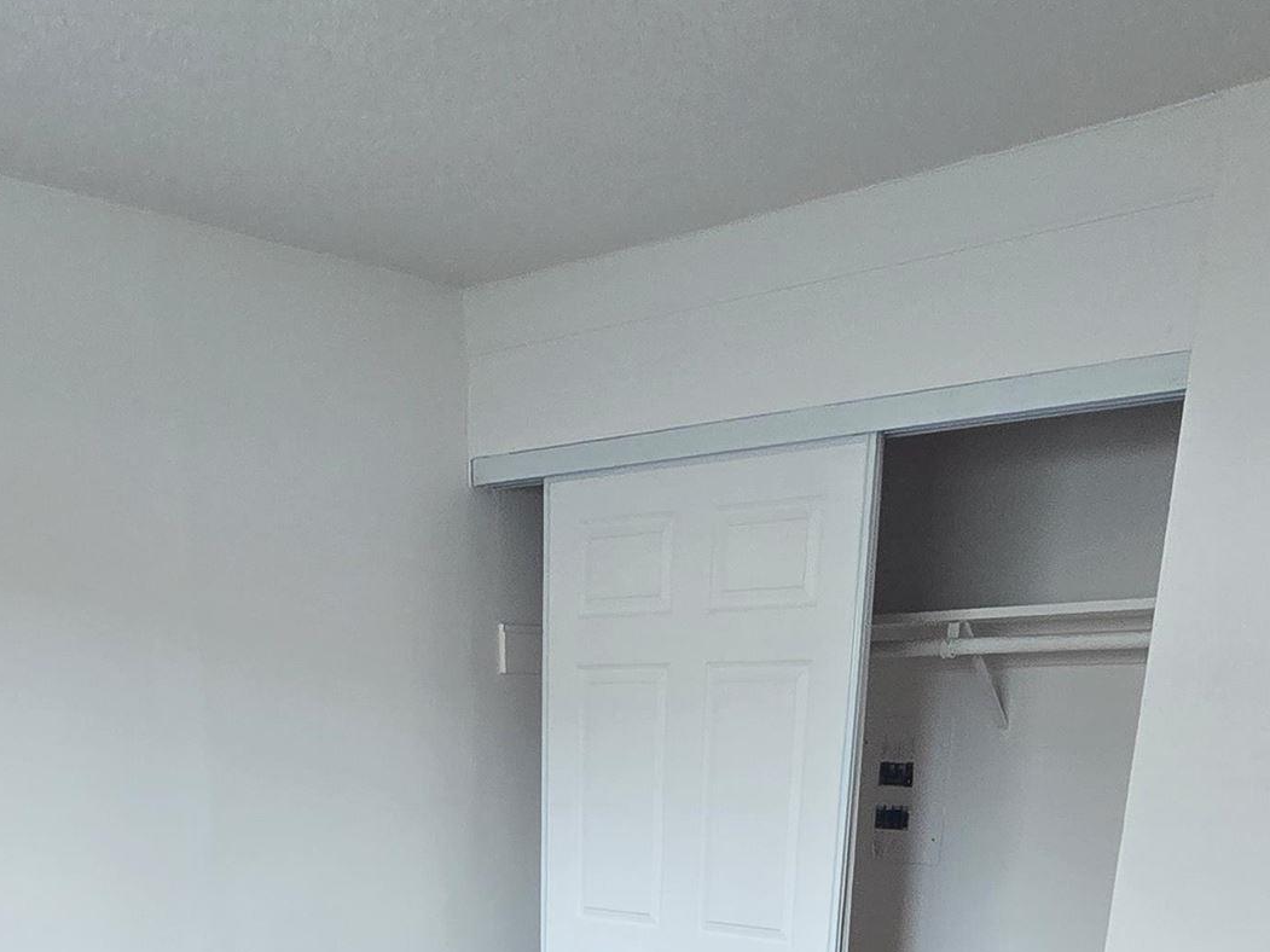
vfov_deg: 28.2
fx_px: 1394
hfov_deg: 48.9
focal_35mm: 38
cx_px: 555
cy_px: 1345
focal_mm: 2.2
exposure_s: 1/60
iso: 200
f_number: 2.2
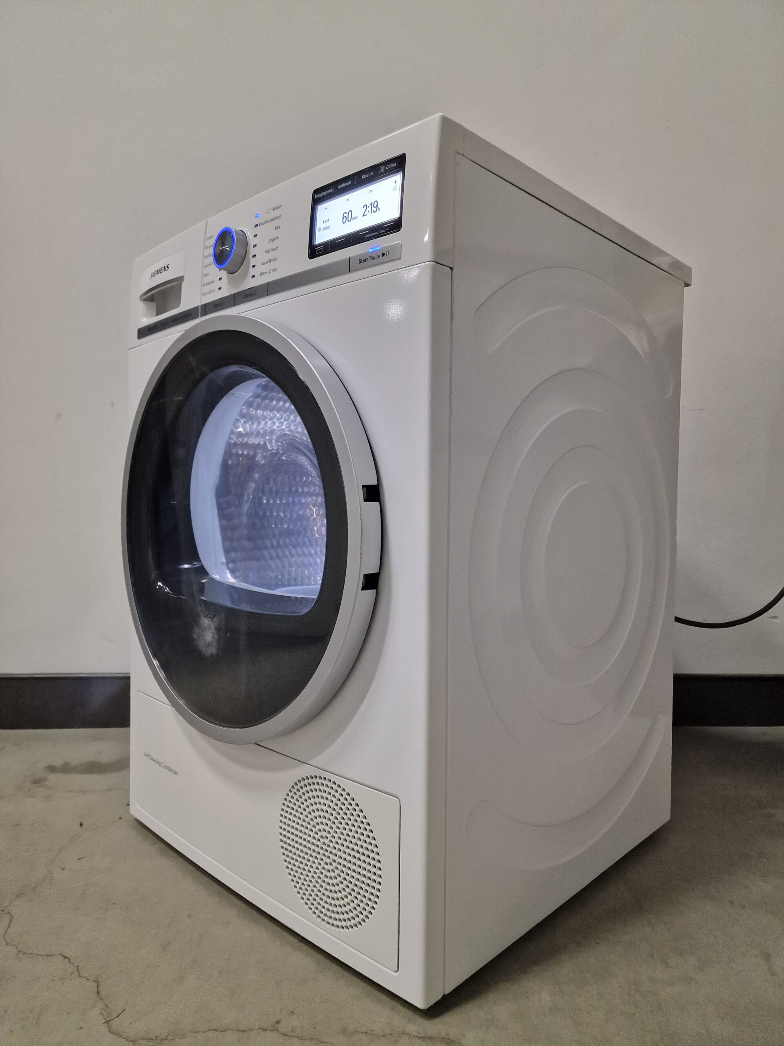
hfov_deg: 58.9
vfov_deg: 73.9
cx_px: 392
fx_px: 695
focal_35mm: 23
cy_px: 523
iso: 640
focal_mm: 6.4
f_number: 1.8
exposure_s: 1/50
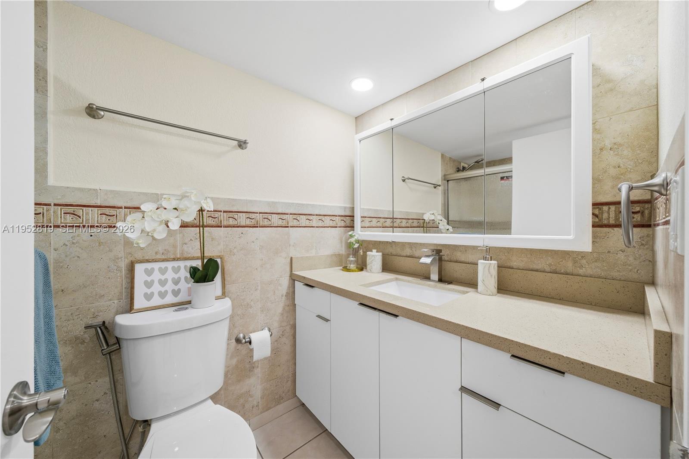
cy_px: 230
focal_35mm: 12
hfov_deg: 112.6
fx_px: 230
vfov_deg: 90.0
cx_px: 344
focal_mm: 12
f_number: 8
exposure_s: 1/250
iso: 320
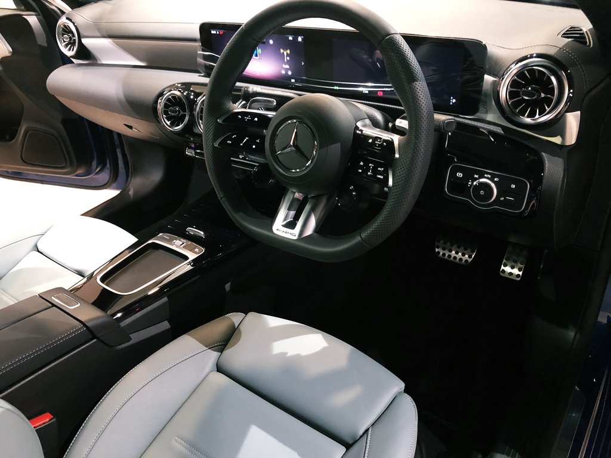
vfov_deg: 49.7
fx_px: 494
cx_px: 306
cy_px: 229
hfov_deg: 63.4
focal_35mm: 28
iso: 100
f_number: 1.8
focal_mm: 3.99
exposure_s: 1/4
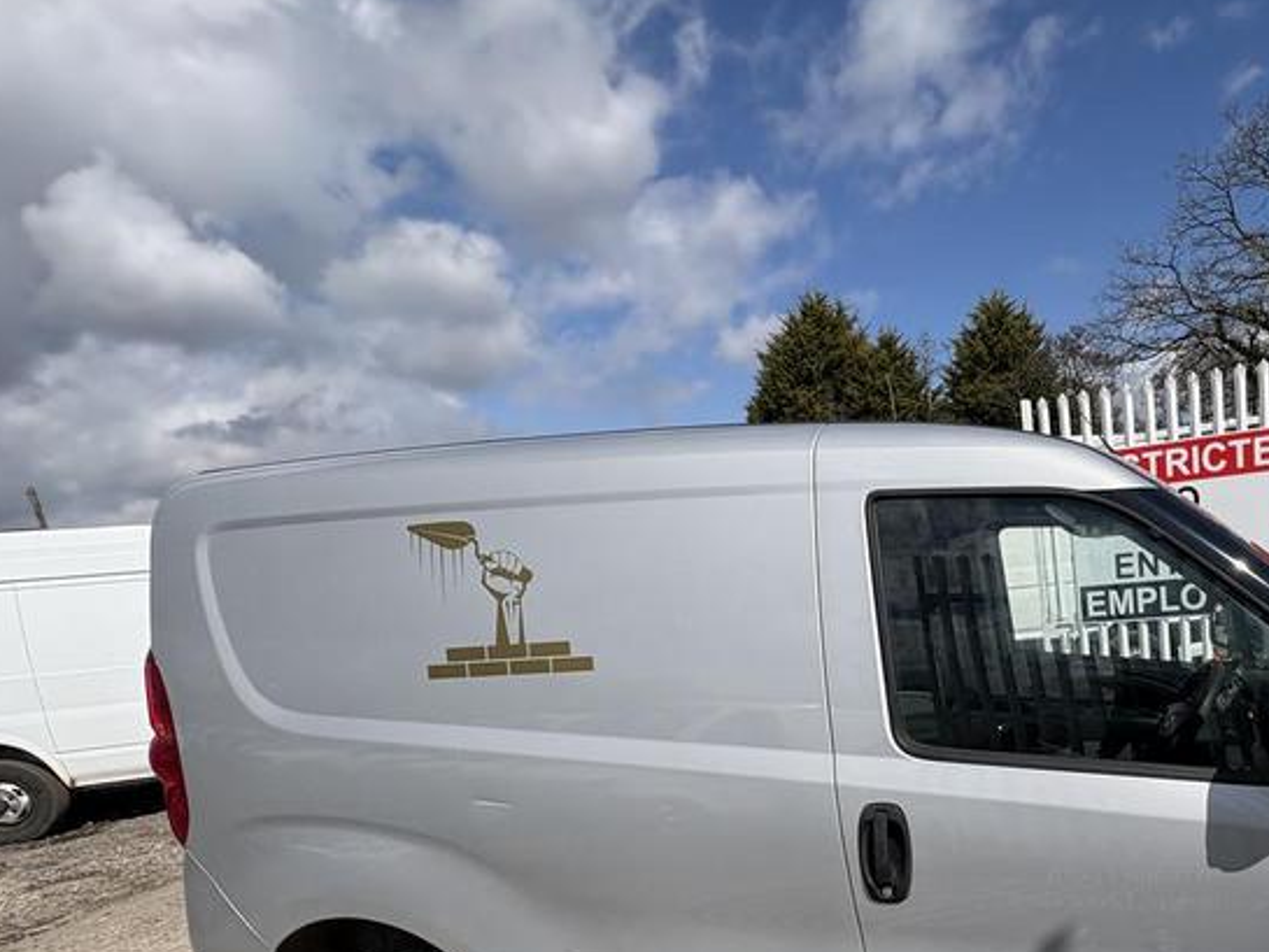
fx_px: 843
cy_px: 724
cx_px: 990
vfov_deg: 55.8
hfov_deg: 67.9
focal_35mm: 23
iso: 50
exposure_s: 1/4132
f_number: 2.2
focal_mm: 2.22
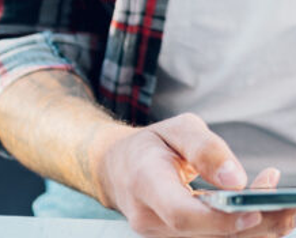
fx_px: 1351
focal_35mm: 154
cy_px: -115
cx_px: 213
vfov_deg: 9.8
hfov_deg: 12.5
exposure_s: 1/320
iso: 125
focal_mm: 35
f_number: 1.8
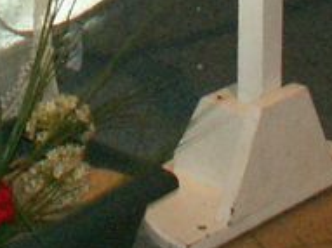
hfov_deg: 8.4
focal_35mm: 235
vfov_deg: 6.1
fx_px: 2252
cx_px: 63
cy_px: -340
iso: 160
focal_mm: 5.86
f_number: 2.8
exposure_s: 1/60
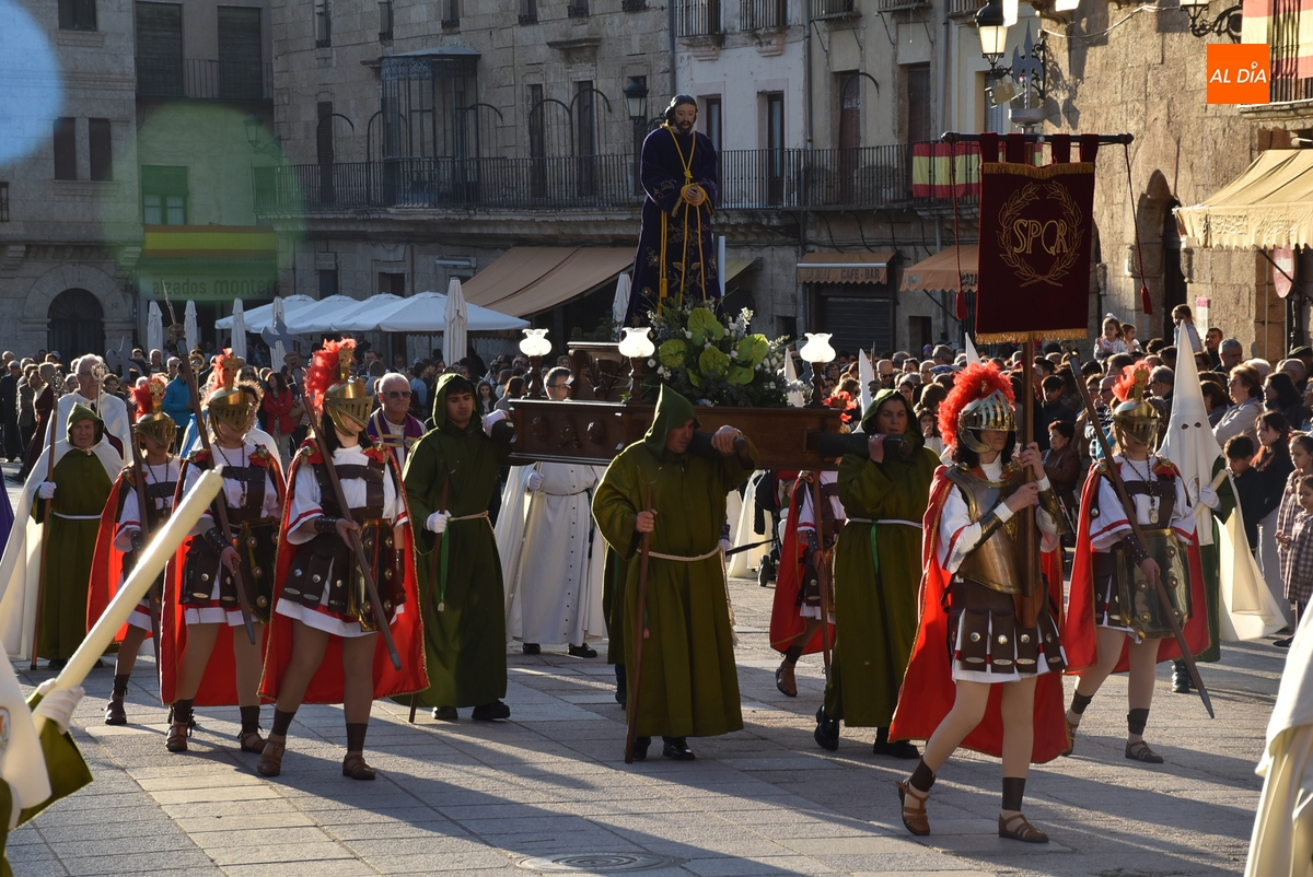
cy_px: 438
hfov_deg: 18.2
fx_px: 4106
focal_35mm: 112
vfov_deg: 12.2
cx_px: 656
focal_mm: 75
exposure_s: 1/250
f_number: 8
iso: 250
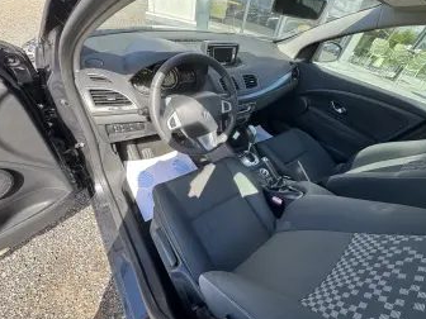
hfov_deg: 98.1
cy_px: 160
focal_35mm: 15
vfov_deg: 81.7
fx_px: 185
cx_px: 222
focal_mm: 2.22
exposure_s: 1/144
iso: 40
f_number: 2.2
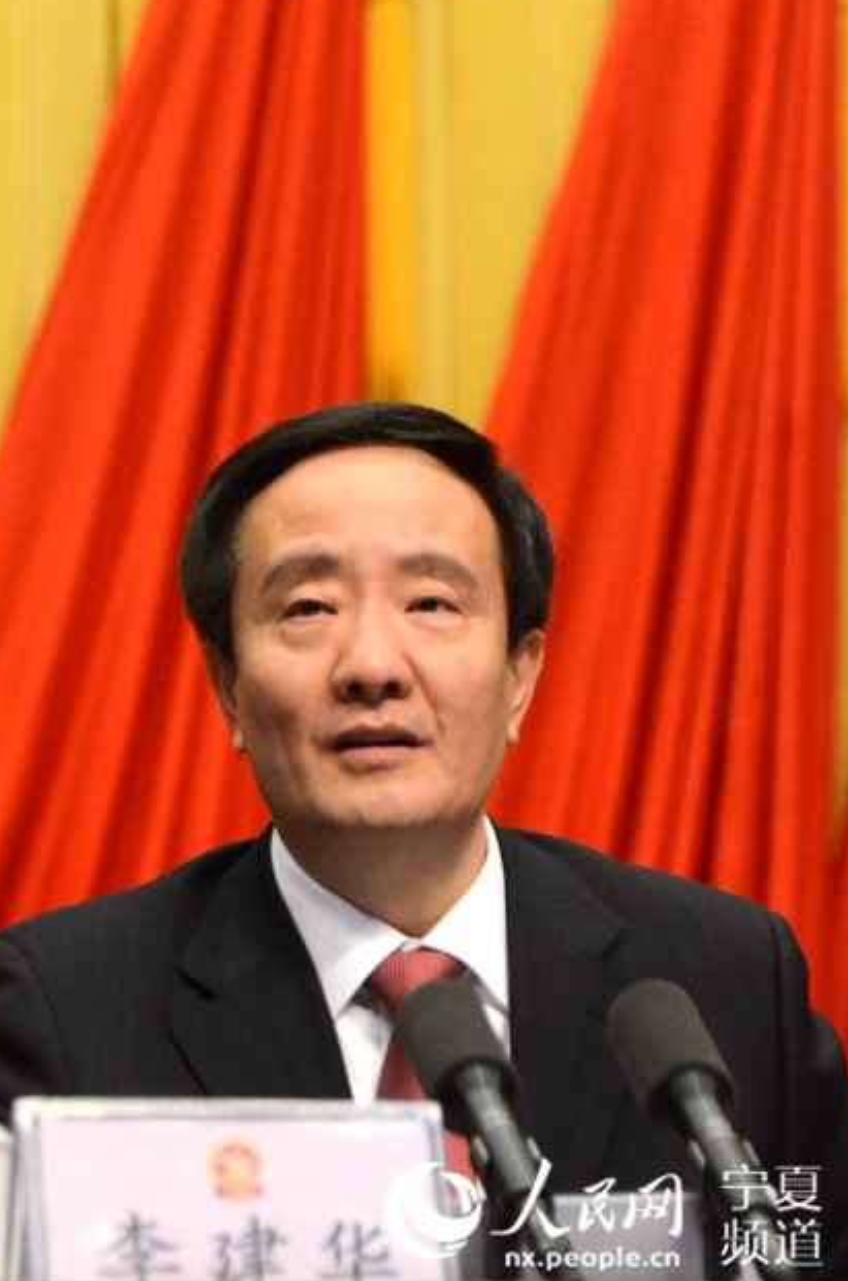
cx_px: 324
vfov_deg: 11.2
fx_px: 6521
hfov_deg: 7.4
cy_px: 499
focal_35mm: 184
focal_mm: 95
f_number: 5.3
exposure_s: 1/400
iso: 4000
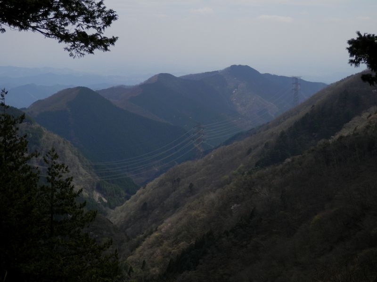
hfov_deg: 29.4
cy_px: 141
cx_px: 188
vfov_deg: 22.3
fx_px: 719
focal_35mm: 66
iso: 80
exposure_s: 1/160
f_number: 12.4
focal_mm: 11.9
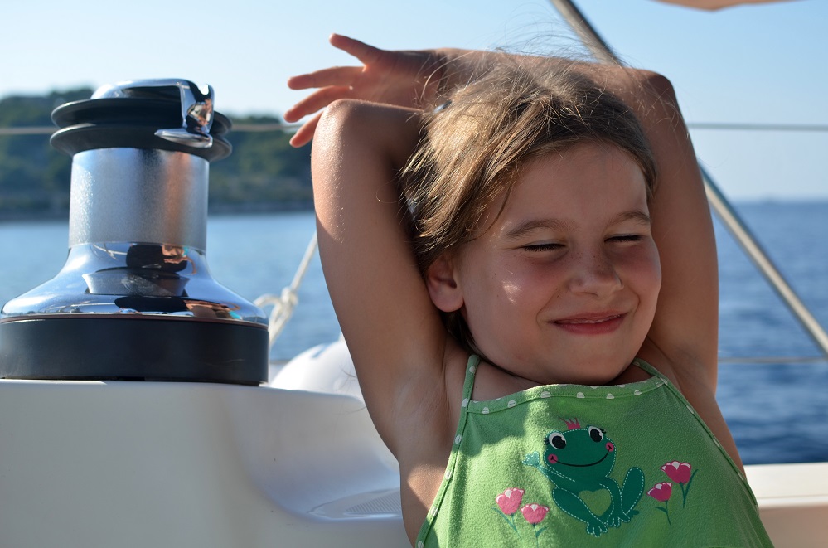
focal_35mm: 52
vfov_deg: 25.6
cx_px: 414
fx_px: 1205
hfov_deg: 37.9
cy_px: 274
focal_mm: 35
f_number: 4
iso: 125
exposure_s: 1/1000
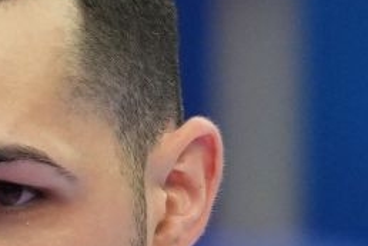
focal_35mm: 2093
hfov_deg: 1.0
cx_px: -148
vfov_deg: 0.7
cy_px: 659
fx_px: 21393
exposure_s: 1/500
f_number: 2.8
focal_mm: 200
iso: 1600
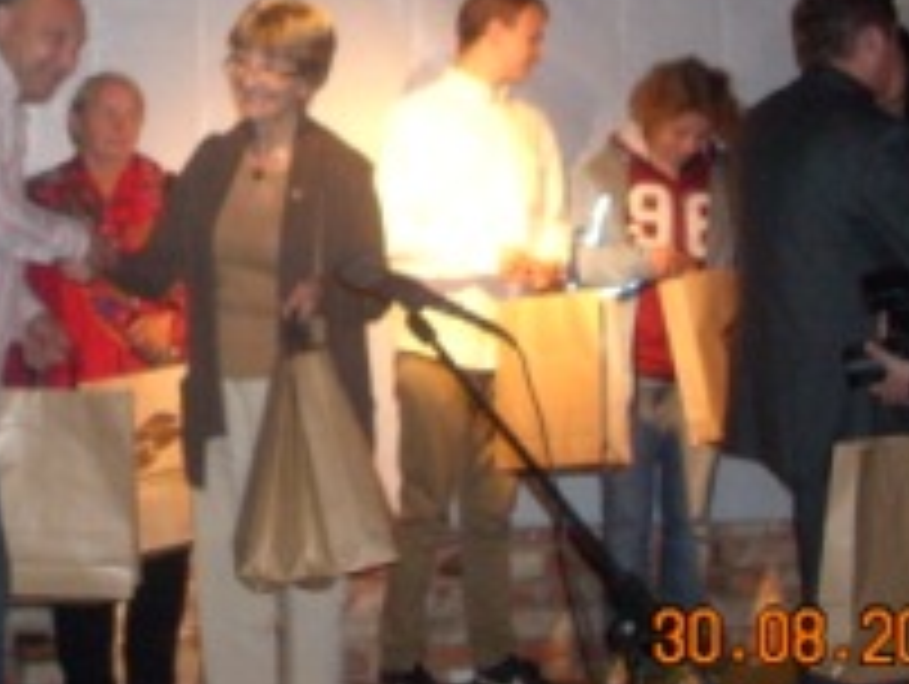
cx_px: 76
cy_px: 36
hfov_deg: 23.1
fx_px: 2156
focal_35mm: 82
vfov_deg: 17.7
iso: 400
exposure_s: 1/60
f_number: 2.8
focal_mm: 6.2
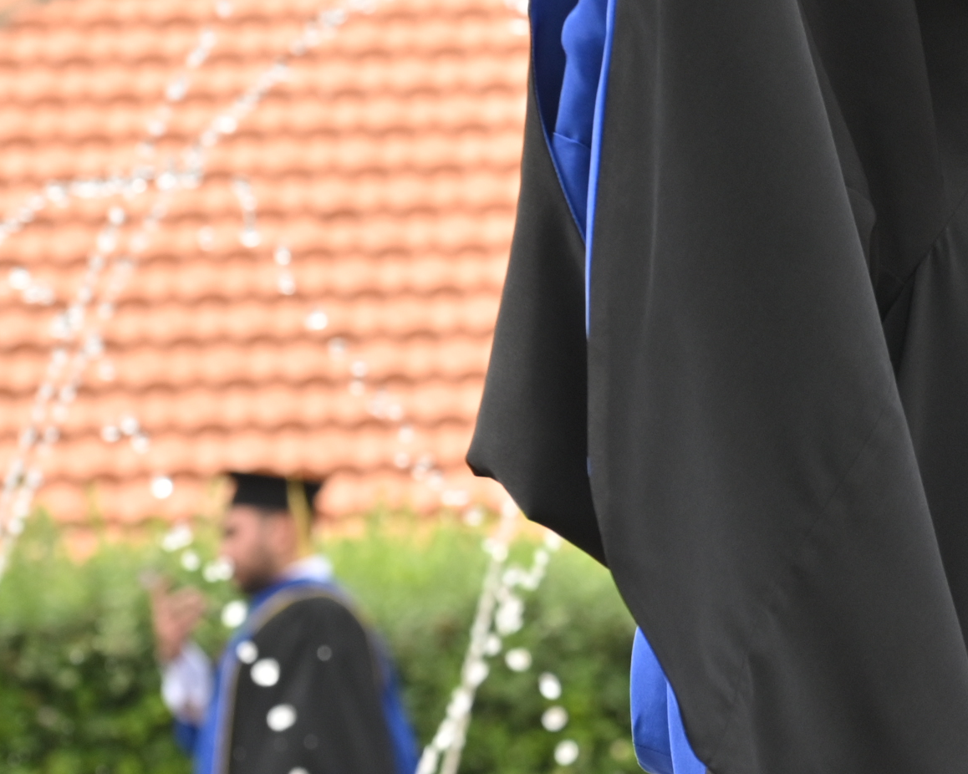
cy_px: 207
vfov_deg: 3.8
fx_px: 11773
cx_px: 1748
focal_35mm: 411
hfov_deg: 4.7
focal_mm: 112
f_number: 6.3
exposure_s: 1/500
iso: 320
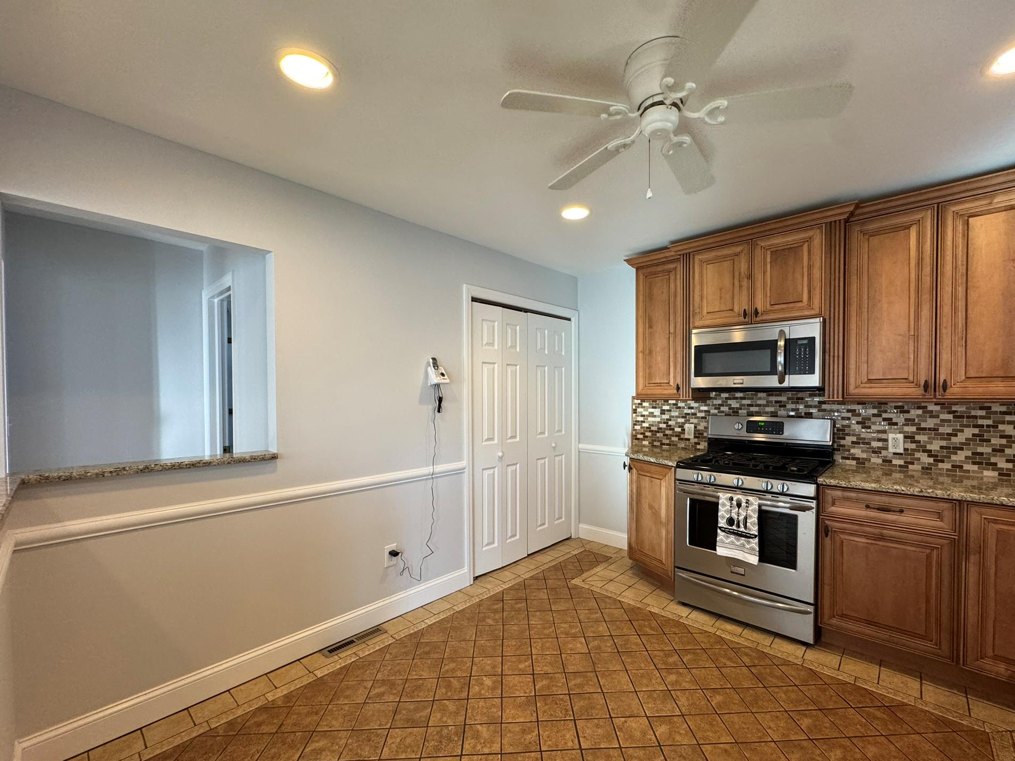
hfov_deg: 98.1
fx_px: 440
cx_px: 527
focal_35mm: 15
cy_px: 405
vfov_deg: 81.7
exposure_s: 1/120
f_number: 2.2
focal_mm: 2.22
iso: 200
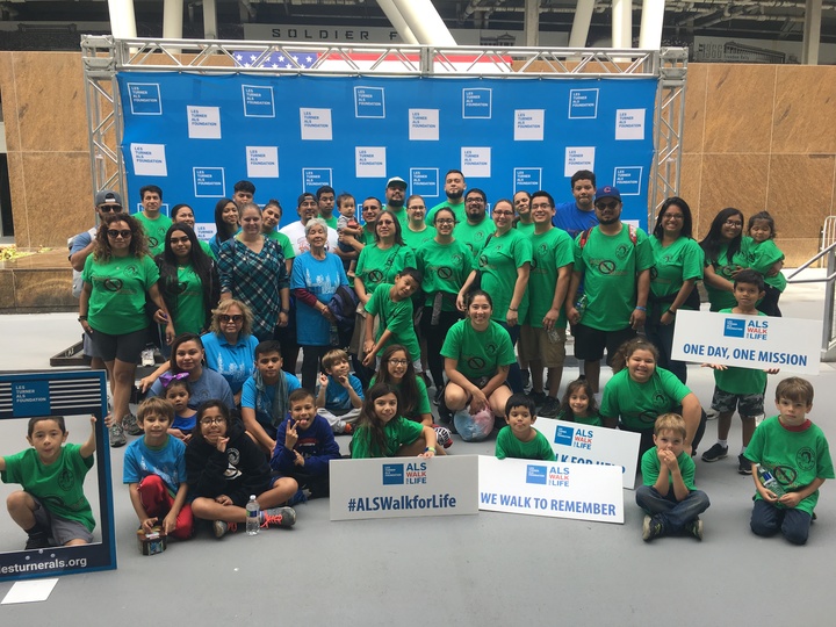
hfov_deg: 61.7
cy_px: 314
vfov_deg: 48.2
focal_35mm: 29
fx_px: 700
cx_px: 418
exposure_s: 1/284
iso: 25
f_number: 2.2
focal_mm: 4.15
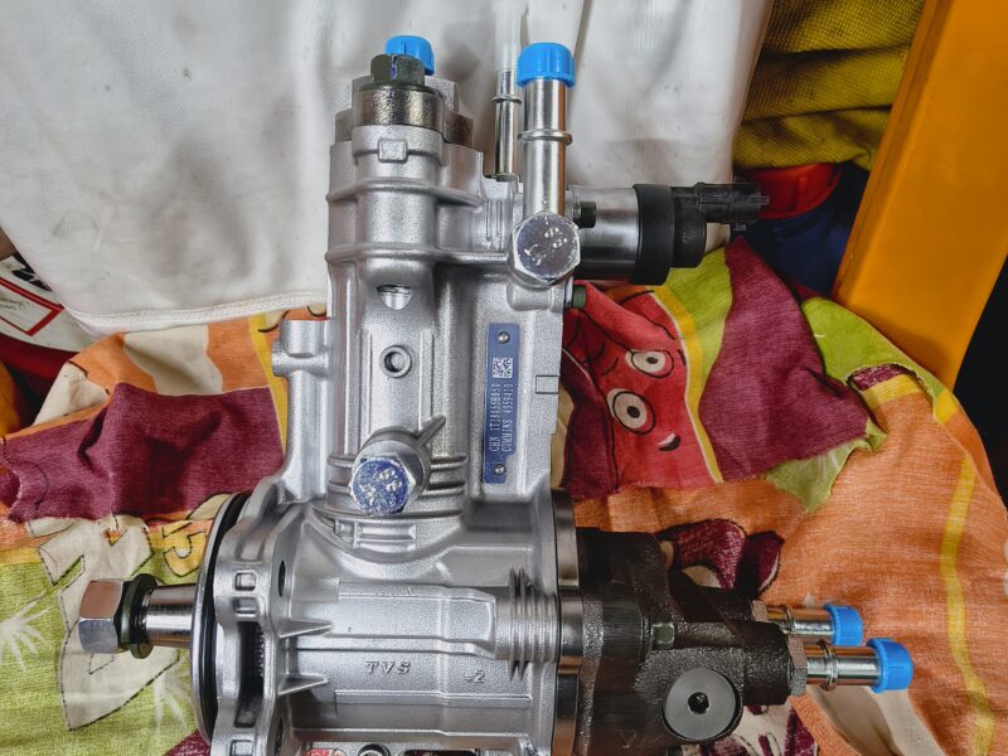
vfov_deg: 58.9
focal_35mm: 23
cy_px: 378
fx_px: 670
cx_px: 504
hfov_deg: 73.9
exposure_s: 1/50
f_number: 1.8
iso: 914
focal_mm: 5.56
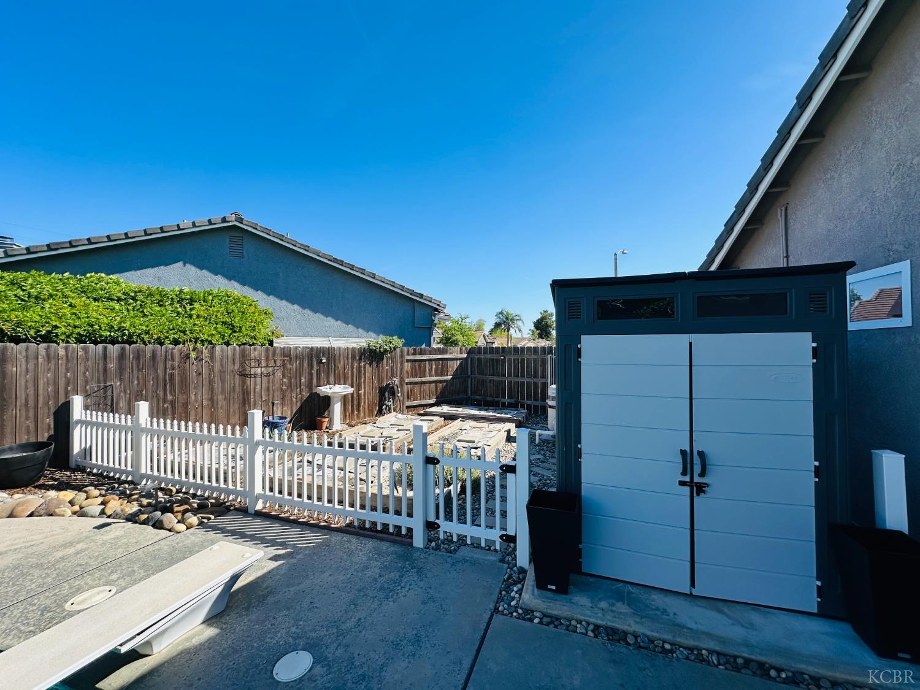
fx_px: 372
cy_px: 345
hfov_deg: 102.1
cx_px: 460
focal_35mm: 14
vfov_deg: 85.7
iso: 40
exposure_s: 1/1416
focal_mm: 2.22
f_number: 2.2
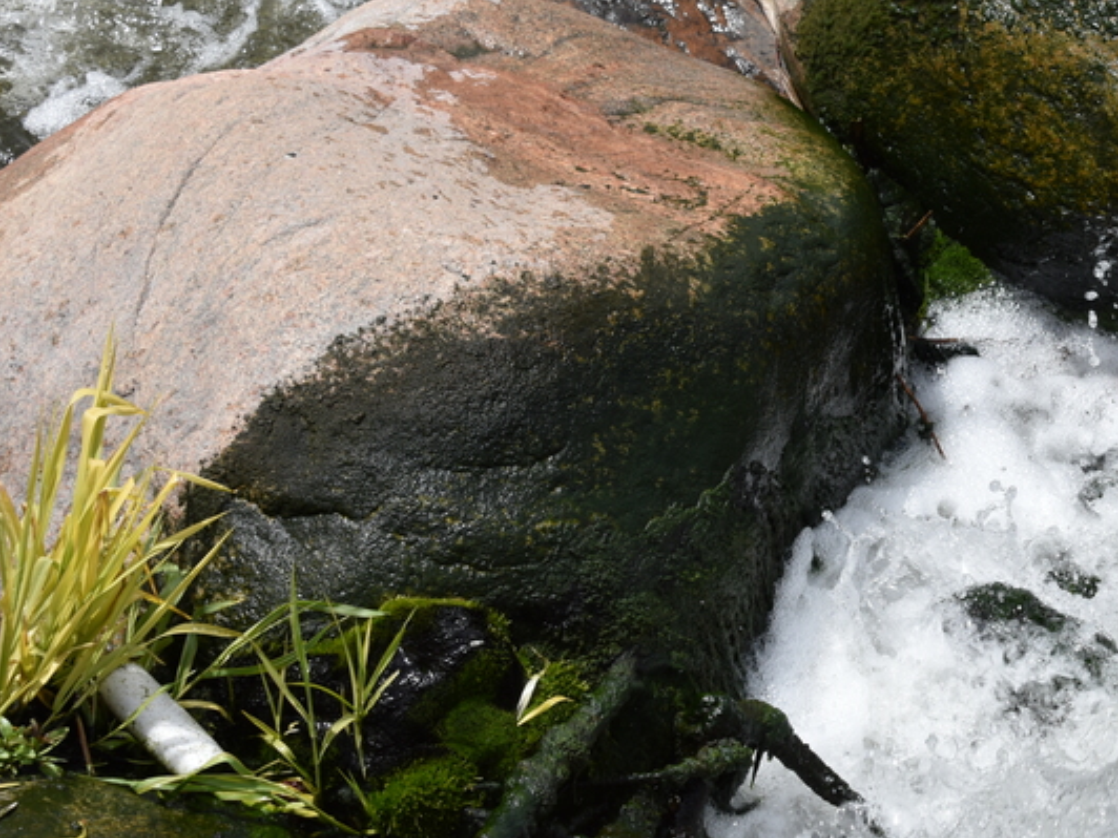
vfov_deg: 13.3
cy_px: 386
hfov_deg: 17.3
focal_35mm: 111
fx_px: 3585
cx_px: 1129
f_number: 9
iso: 100
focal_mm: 48
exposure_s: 1/320
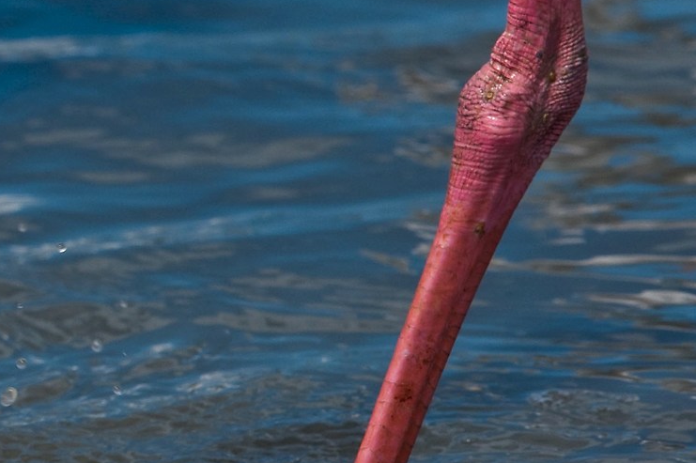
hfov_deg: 3.2
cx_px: -429
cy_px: 187
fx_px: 12519
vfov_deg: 2.1
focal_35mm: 648
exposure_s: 1/1000
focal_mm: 200
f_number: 13
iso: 1250
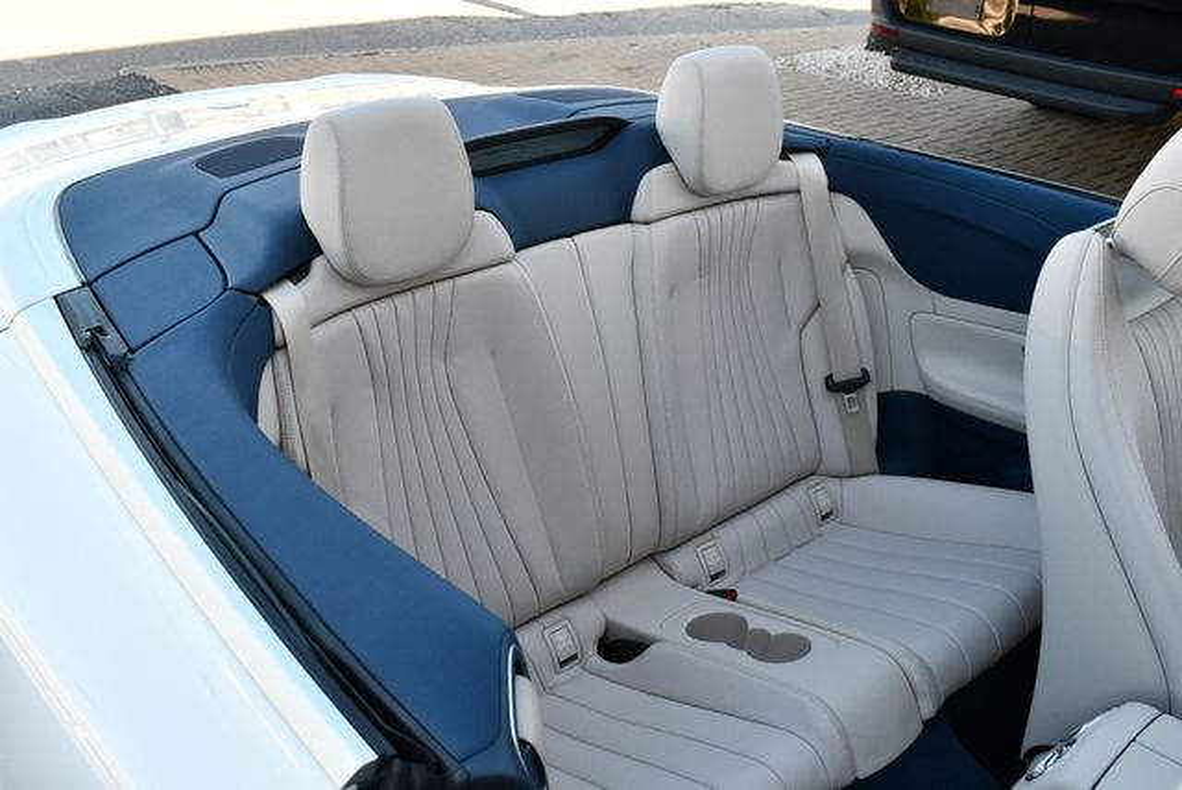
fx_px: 1183
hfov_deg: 53.1
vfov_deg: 36.9
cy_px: 395
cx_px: 591
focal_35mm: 36
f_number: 5.6
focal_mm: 18
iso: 320
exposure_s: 1/250
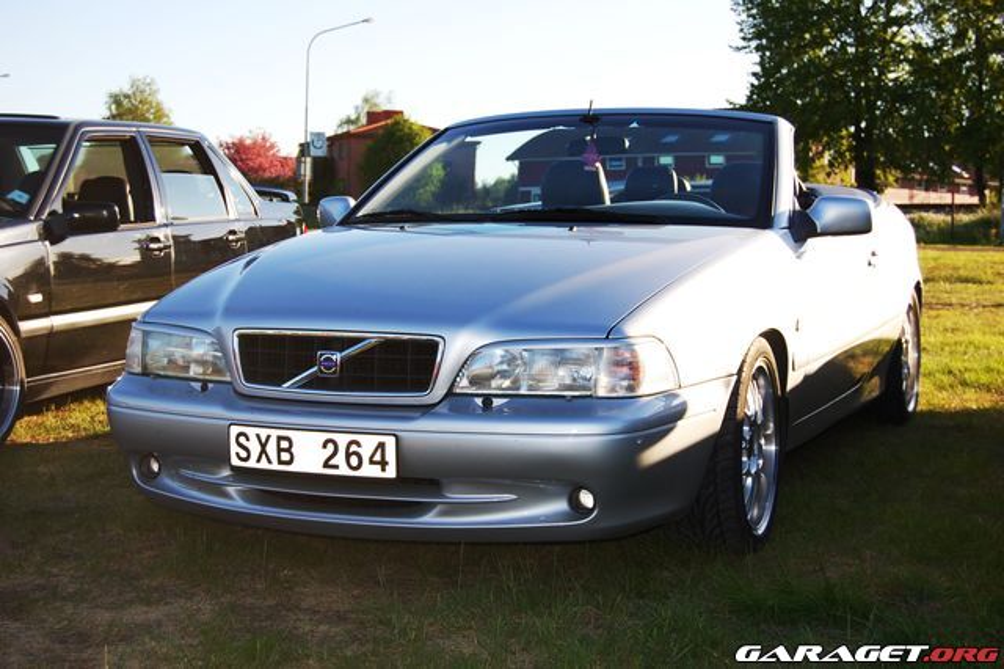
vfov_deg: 23.8
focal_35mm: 57
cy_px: 334
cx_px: 502
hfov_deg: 35.1
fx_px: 1589
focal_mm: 38
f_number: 5.6
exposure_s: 1/500
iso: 250
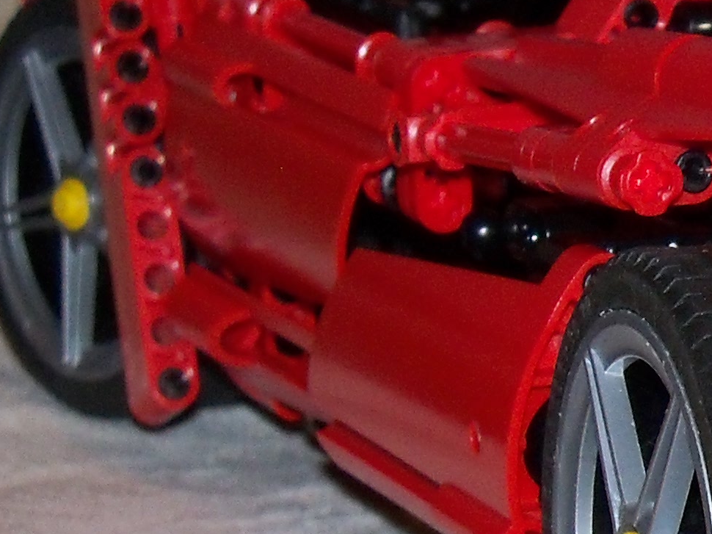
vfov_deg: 6.7
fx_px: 4565
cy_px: 419
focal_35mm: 222
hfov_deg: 8.6
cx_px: 1231
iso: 200
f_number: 4
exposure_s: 1/30
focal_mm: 10.5
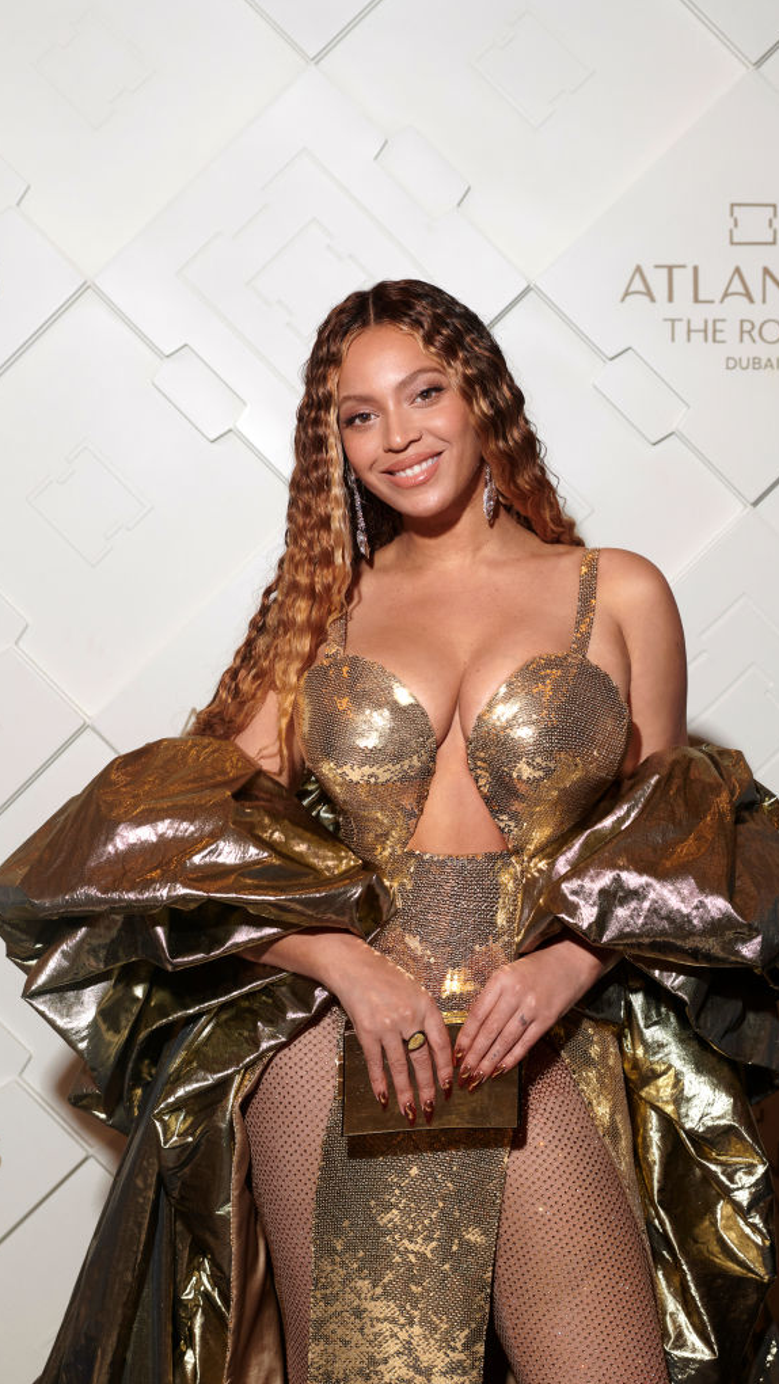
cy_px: 692
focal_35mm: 61
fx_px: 2239
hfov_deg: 19.7
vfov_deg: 34.4
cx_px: 413
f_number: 7.1
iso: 500
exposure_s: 1/200
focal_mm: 58
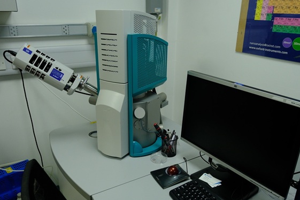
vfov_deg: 42.3
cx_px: 148
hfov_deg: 60.3
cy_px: 106
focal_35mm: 31
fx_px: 258
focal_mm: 19.2
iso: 1250
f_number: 4
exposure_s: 1/100
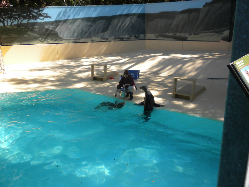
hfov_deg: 50.1
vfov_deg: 38.7
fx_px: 266
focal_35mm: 37
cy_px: 94
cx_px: 124
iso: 64
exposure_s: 1/437
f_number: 3.5
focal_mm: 6.6
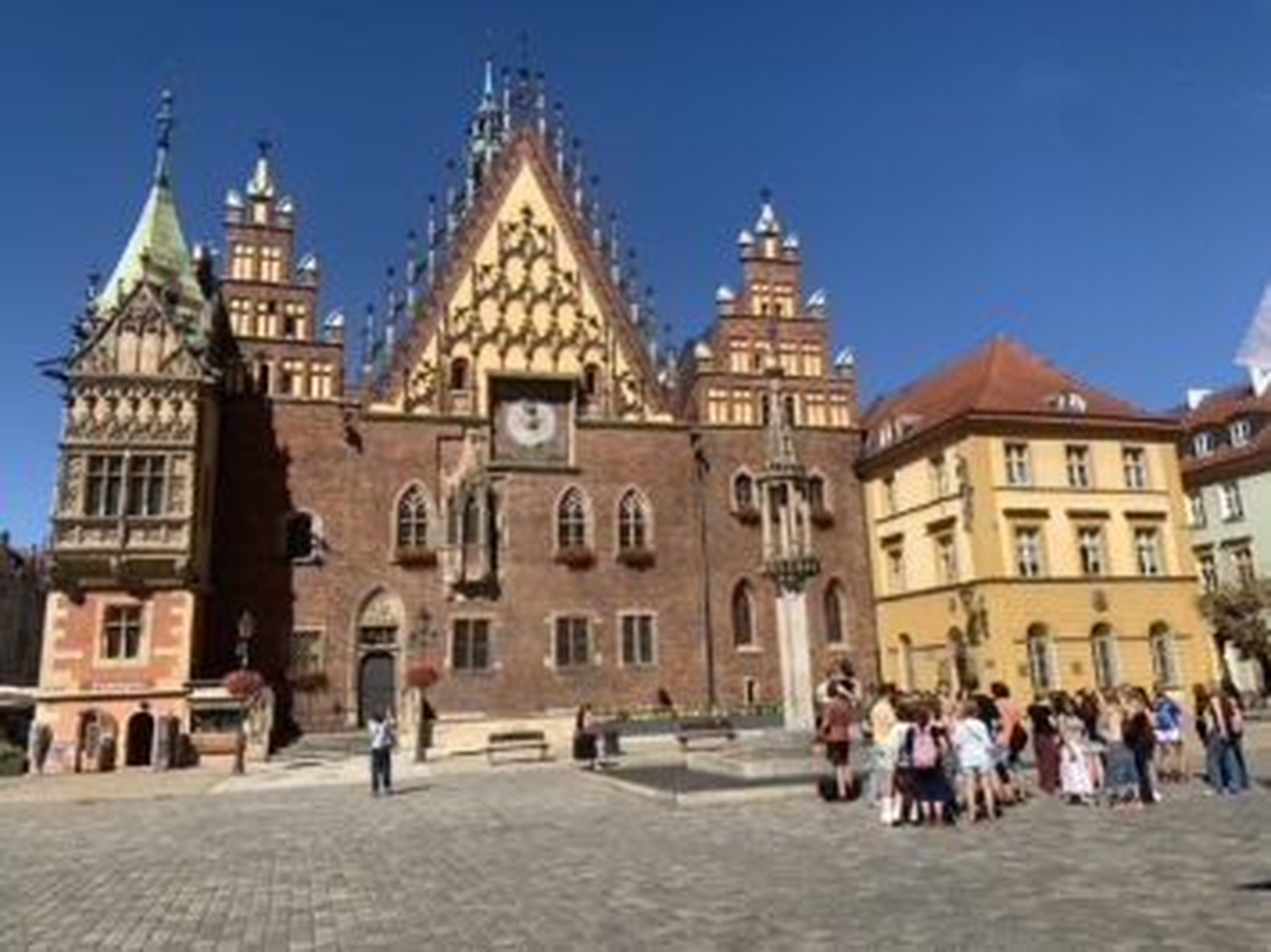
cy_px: 476
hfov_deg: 67.3
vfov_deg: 53.0
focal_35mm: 26
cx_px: 636
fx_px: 954
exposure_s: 1/2681
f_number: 1.8
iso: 25
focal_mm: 4.25
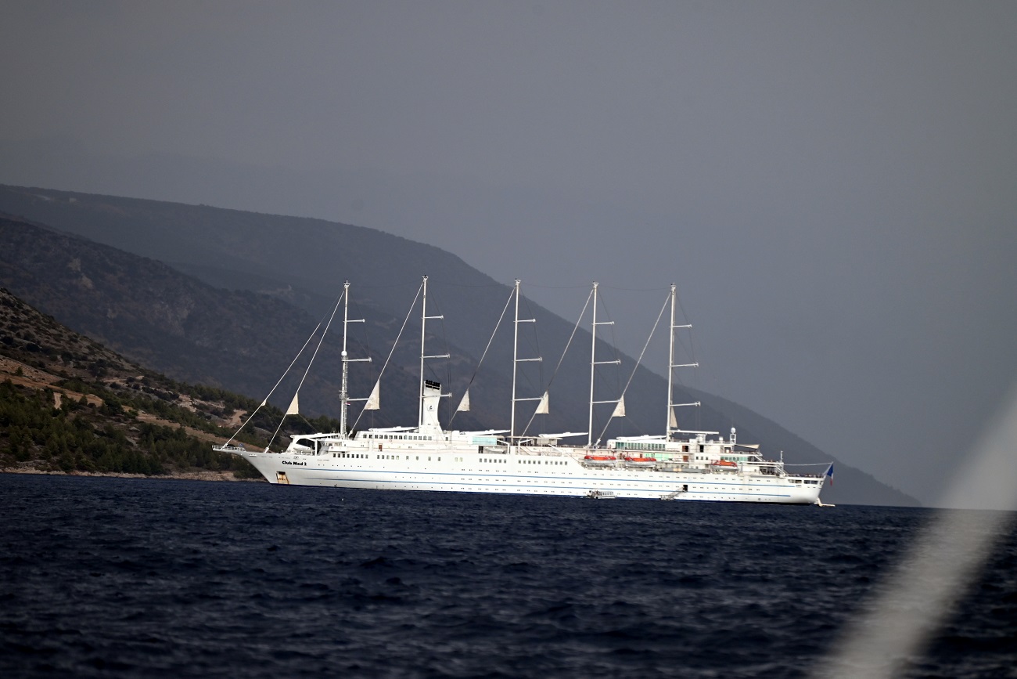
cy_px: 340
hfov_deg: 6.9
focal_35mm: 300
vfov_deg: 4.6
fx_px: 8475
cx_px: 508
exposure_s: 1/800
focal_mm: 300
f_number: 5.6
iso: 400
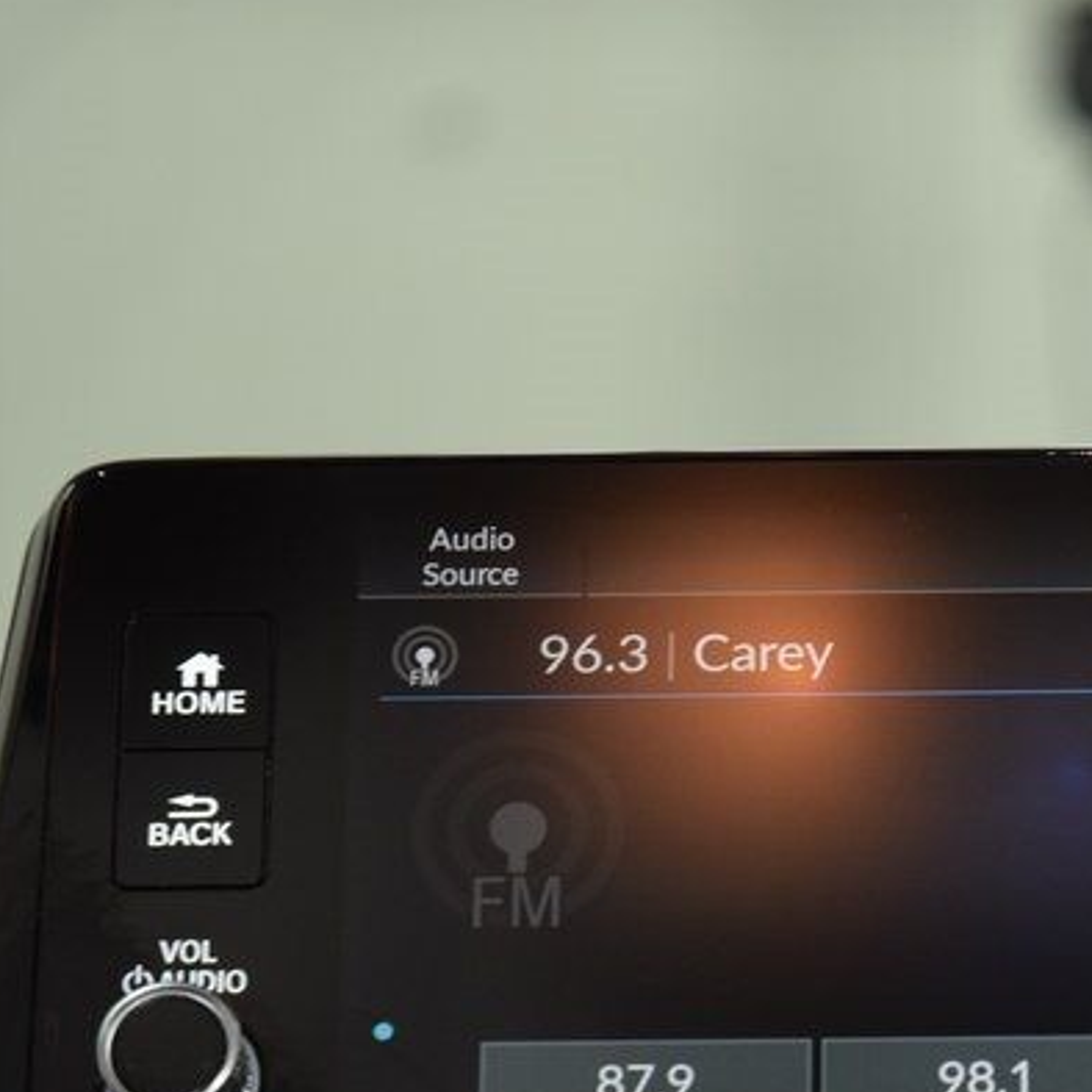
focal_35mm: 232
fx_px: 8280
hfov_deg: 7.5
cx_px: 1081
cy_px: 838
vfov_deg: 7.5
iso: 1000
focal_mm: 70
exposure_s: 1/60
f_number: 4.5
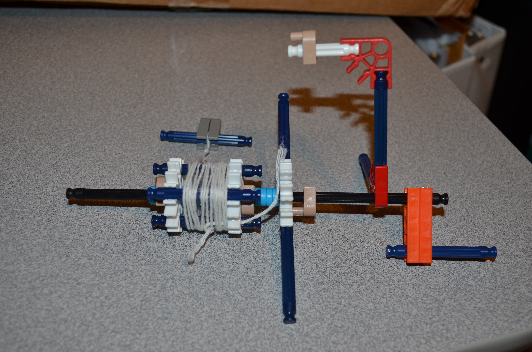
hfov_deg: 46.5
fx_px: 619
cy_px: 176
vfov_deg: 31.8
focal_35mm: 42
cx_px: 266
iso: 200
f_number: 5.6
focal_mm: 28
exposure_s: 1/30
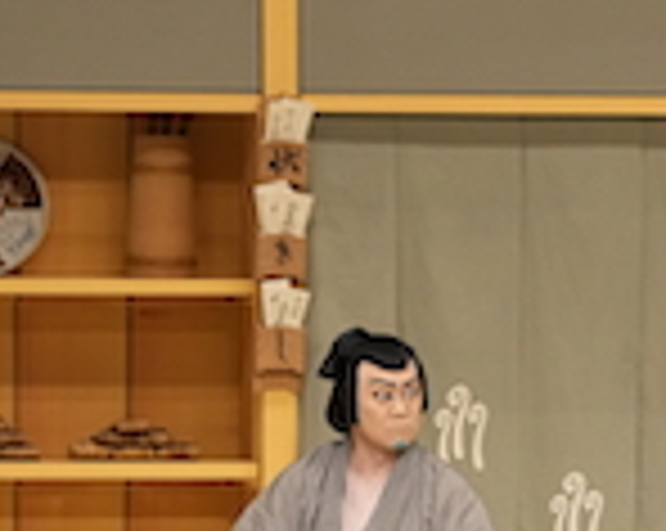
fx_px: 12480
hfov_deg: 3.1
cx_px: 666
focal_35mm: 634
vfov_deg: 2.4
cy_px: 484
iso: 2000
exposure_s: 1/200
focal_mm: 200
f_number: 5.6
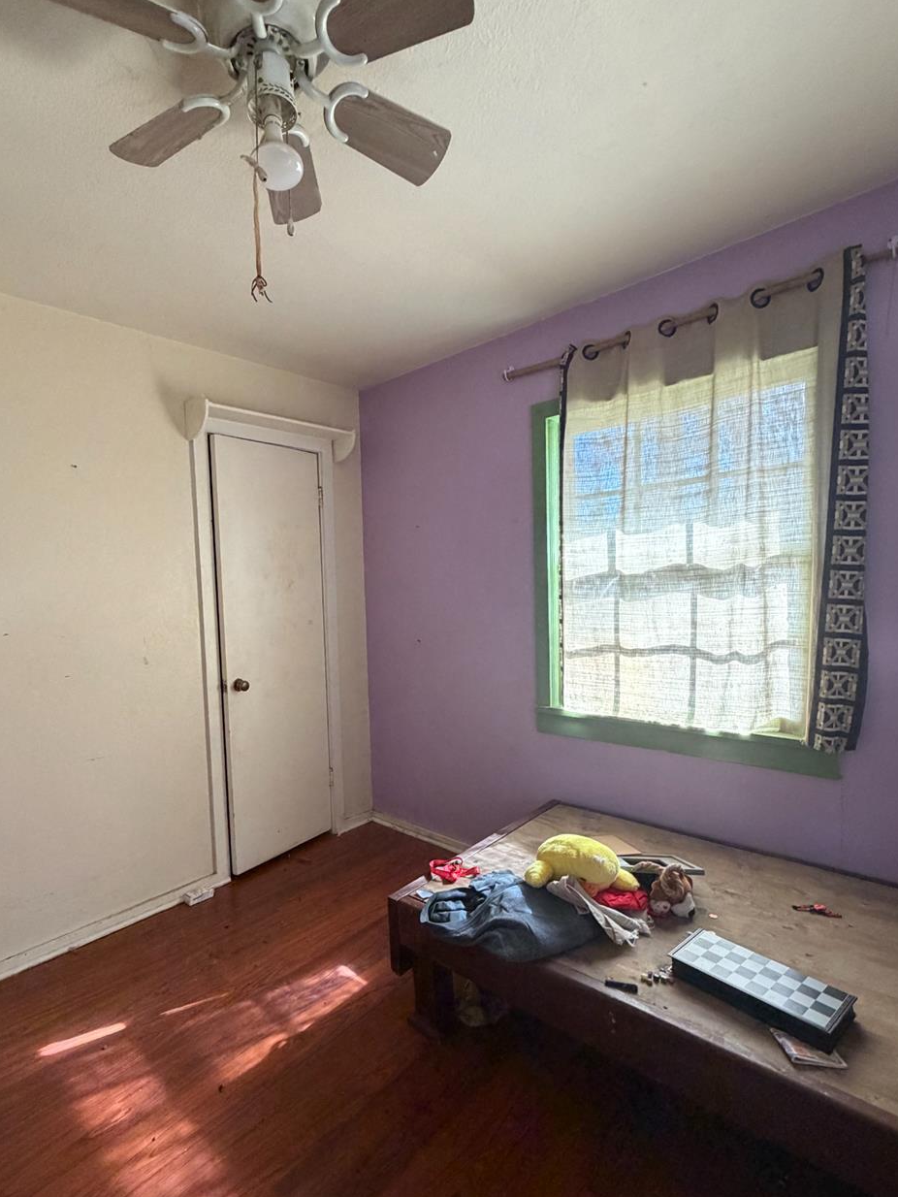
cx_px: 401
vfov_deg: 90.9
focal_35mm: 17
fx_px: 588
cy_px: 631
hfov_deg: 74.5
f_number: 2.2
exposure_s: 1/60
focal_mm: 2.22
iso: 400
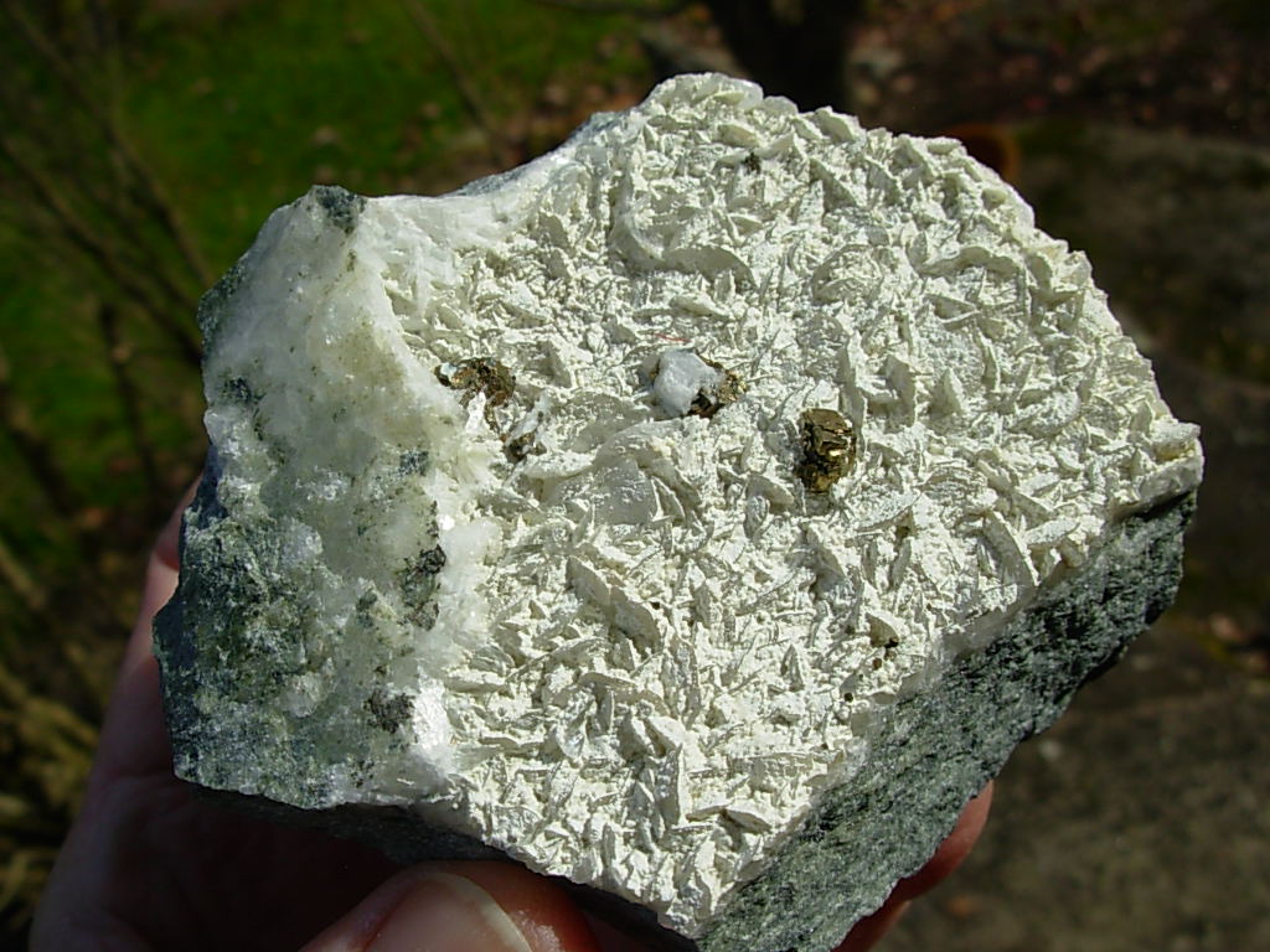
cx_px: 635
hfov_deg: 49.0
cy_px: 476
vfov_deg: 37.7
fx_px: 1394
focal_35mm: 38
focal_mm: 6.3
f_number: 4.9
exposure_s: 1/745
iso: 50
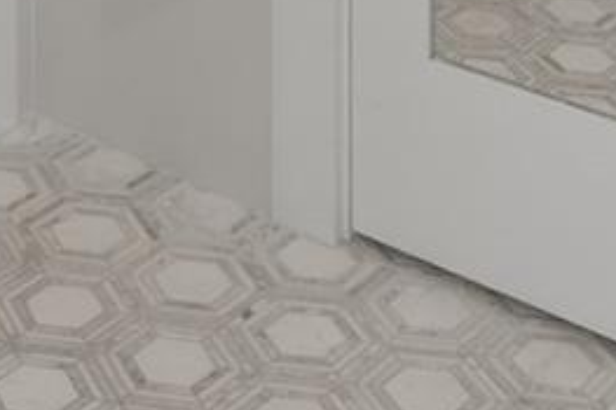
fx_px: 2001
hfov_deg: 17.2
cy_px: -1060
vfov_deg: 8.4
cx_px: 45
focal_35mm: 117
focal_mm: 10
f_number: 5.6
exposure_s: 1/125
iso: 125
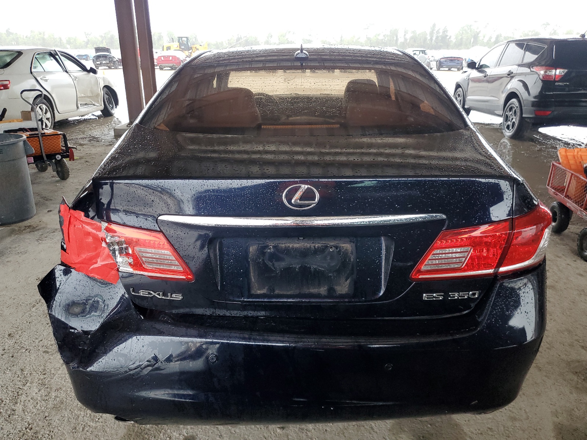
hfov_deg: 67.3
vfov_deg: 53.1
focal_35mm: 26
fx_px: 441
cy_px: 220
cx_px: 294
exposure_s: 1/60.2
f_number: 1.5
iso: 94
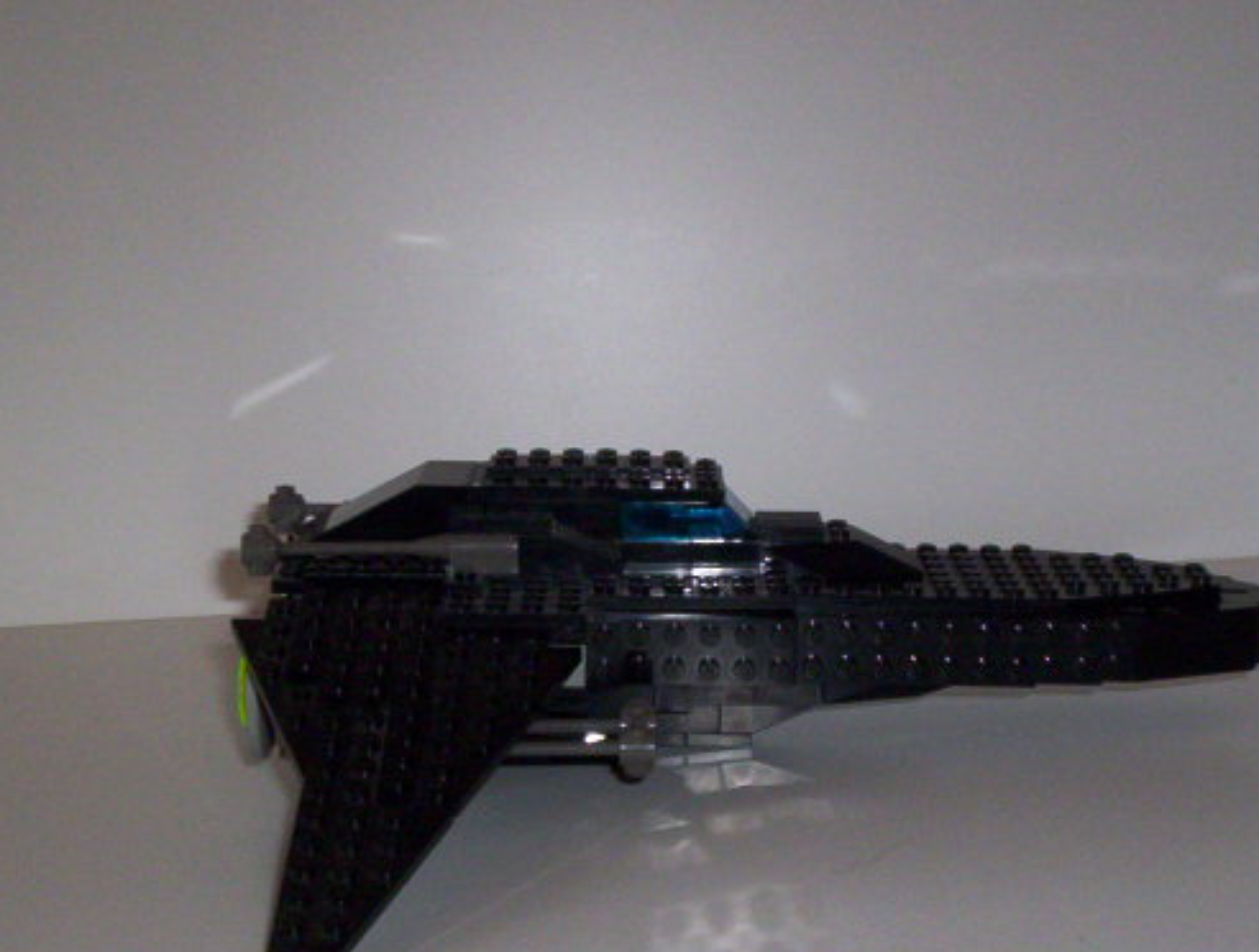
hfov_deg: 30.6
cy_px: 645
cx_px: 711
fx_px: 2298
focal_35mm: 63
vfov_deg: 23.3
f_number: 4.5
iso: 140
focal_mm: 4.99
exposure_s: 1/60
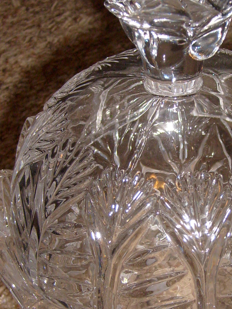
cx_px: 189
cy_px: 197
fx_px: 652
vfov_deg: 26.6
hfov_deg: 19.9
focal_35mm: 73
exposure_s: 1/45
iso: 100
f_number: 2.8
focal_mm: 5.8
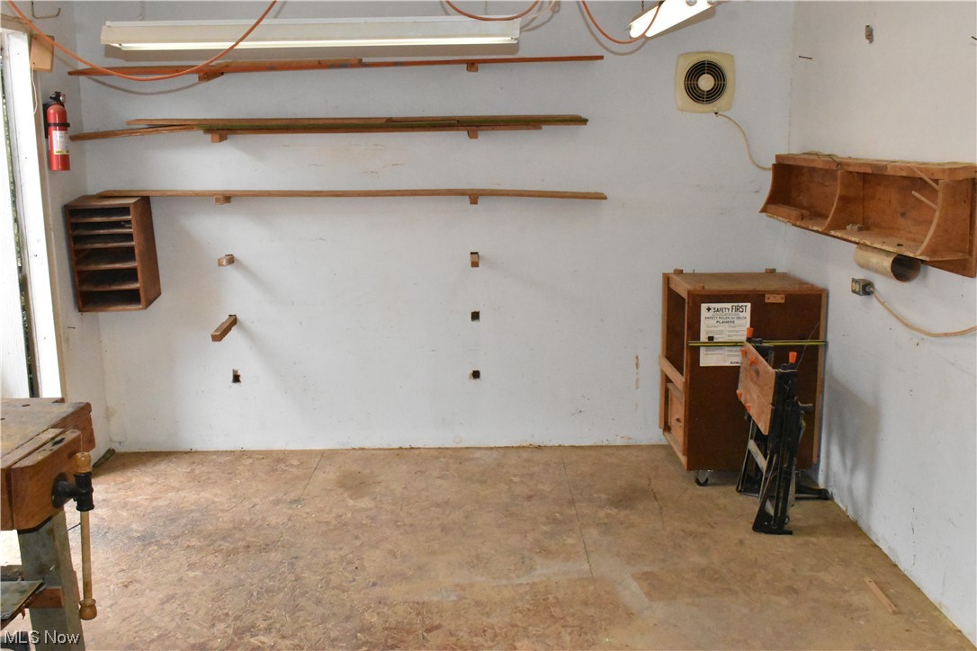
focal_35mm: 38
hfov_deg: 51.3
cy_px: 326
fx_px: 1018
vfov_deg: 35.5
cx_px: 488
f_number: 13
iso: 8000
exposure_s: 1/200
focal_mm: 25
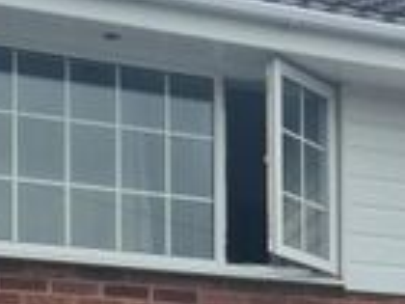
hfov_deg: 13.1
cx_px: 741
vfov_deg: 10.6
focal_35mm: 135
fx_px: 1579
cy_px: 465
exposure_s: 1/626
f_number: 2
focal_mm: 5.9
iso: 25
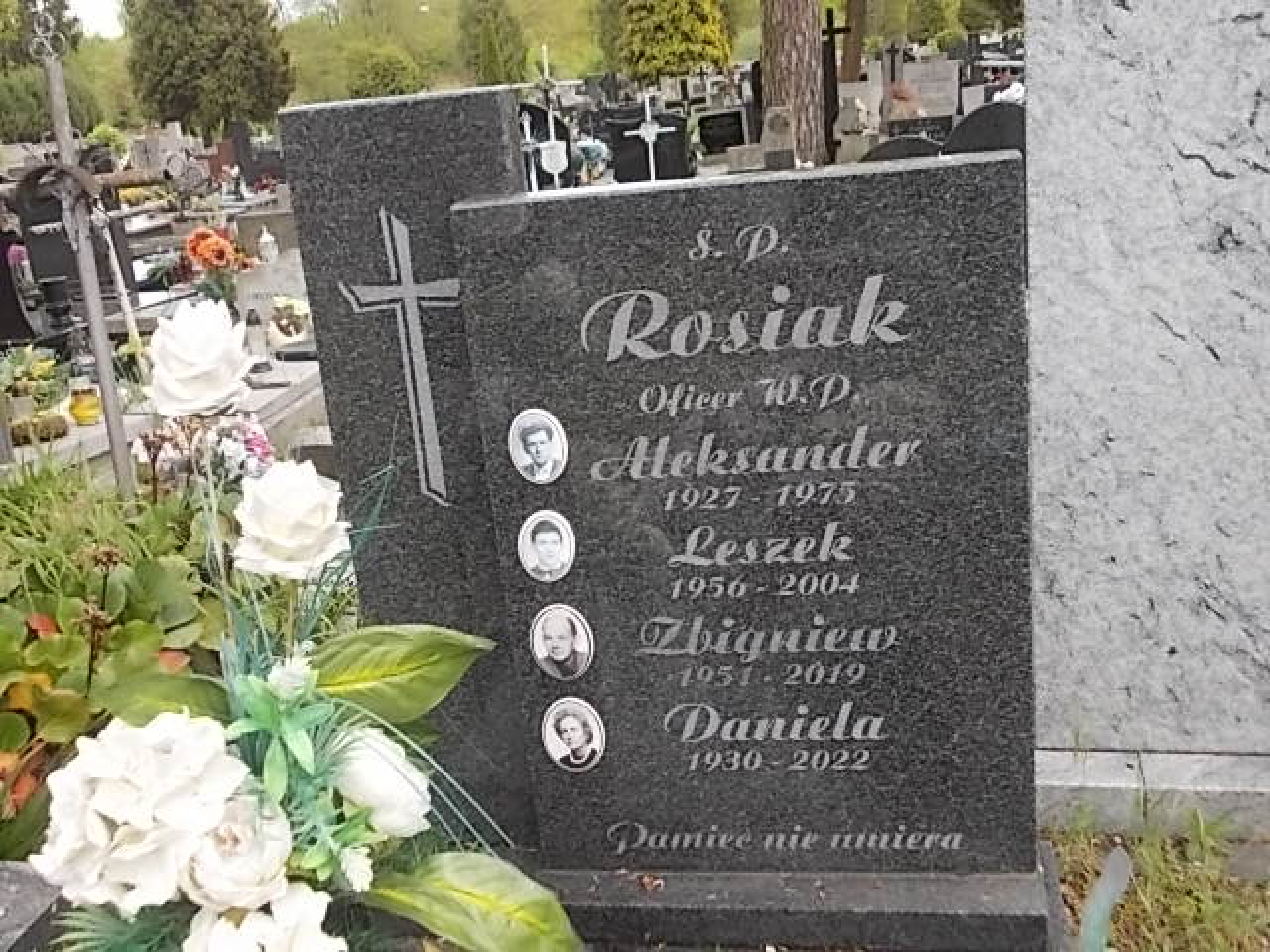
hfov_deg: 49.0
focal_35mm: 38
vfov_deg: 37.7
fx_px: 1394
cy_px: 476
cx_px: 635
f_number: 3.1
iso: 80
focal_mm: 5.3
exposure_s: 1/200
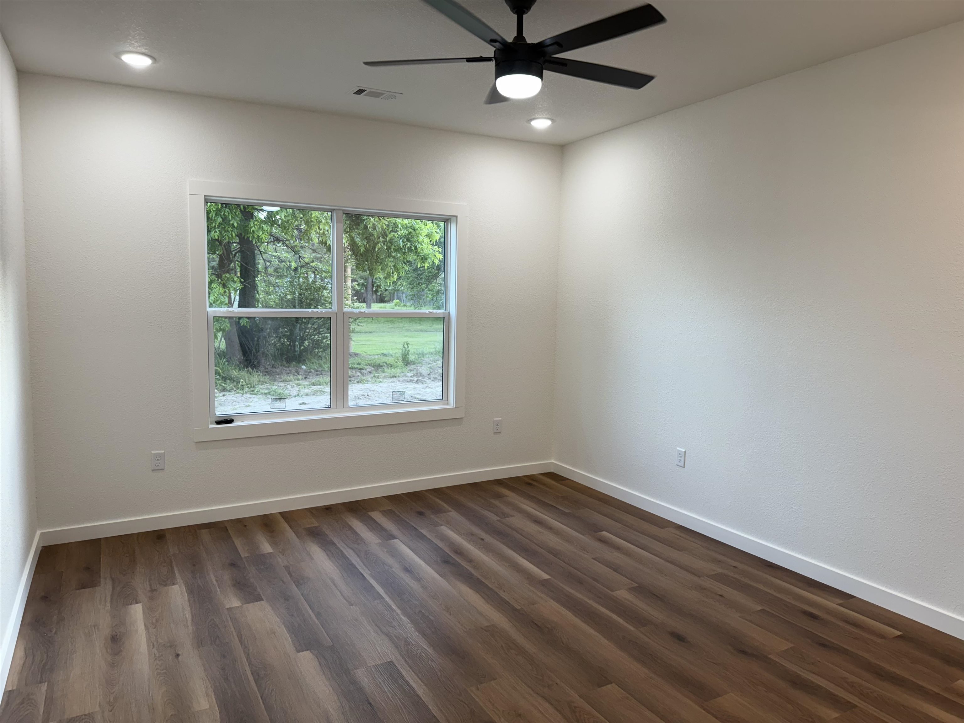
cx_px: 482
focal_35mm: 24
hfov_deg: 71.6
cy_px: 362
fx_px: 668
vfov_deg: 56.8
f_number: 1.78
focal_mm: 6.76
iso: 100
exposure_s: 1/120
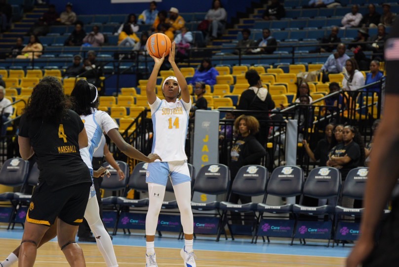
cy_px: 134
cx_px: 200
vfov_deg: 11.7
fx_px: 1298
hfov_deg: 17.5
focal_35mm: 117
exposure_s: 1/981
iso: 2500
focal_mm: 78
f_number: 2.8
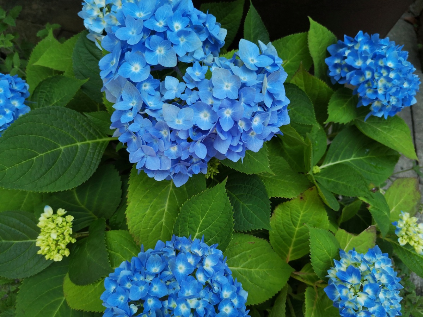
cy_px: 158
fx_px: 330
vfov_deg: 51.4
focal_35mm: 27
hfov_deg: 65.3
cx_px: 212
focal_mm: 3.95
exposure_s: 1/350
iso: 50
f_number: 1.8
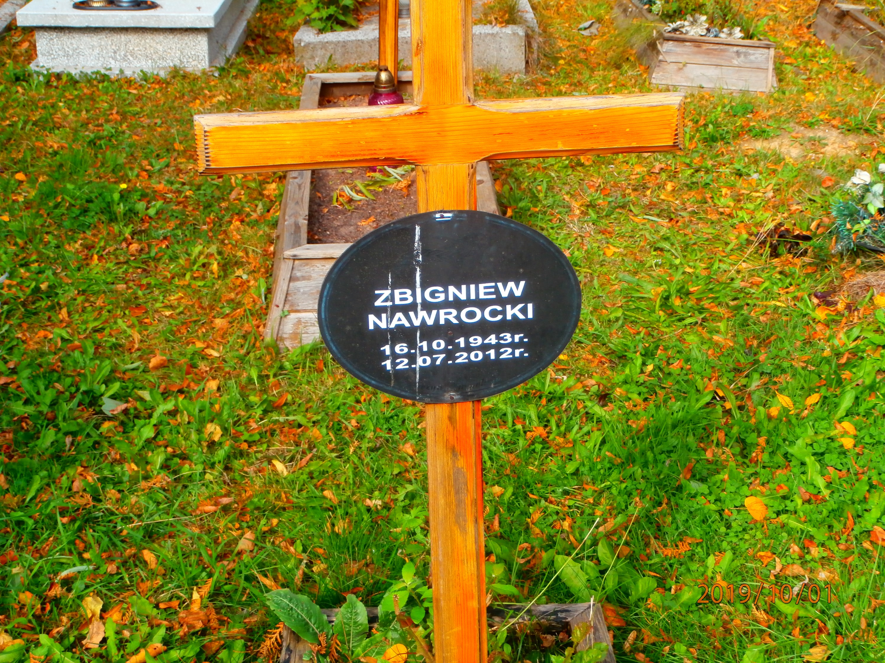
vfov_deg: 25.7
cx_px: 442
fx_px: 1457
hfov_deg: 33.8
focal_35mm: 57
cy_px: 332
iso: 100
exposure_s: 1/160
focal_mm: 10.11
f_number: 4.5
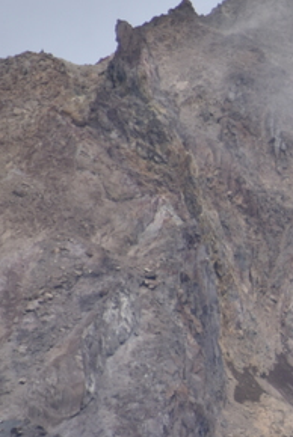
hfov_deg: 1.0
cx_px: 686
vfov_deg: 1.6
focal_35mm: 1323
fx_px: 16112
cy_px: 267
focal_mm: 300
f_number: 6.3
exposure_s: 1/640
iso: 100
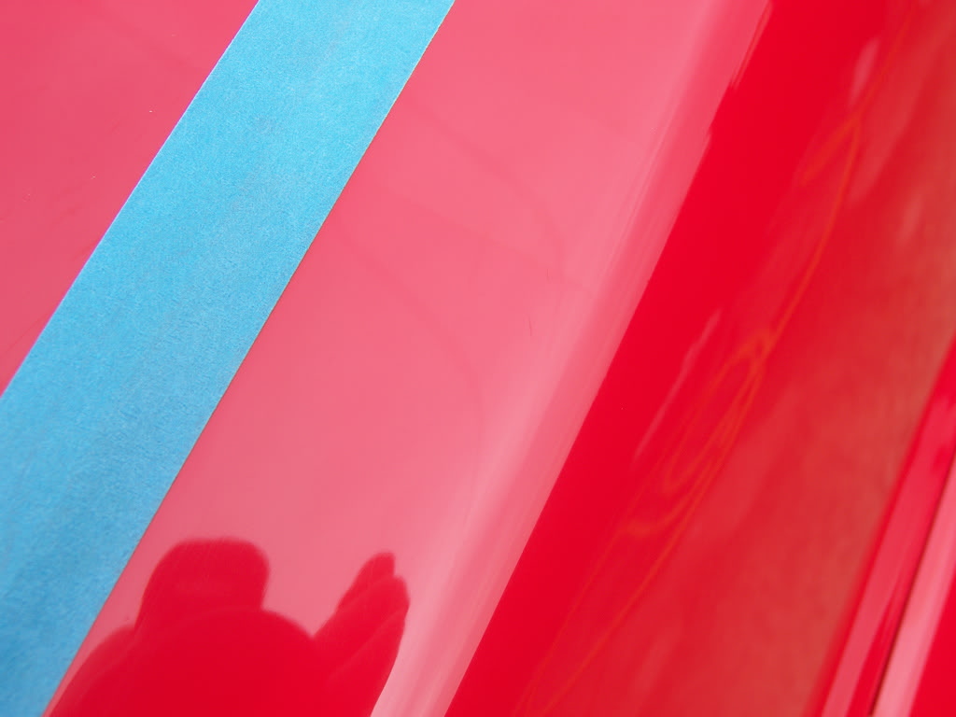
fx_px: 1381
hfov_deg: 38.2
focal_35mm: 50
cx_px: 478
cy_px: 358
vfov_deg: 29.1
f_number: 3.6
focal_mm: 10.5
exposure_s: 1/200
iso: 50
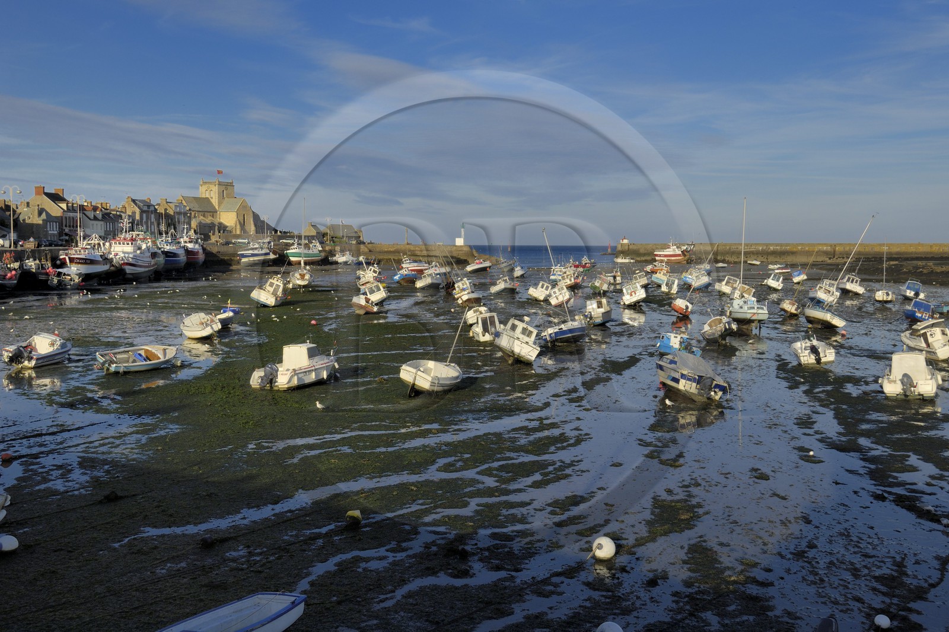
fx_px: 949
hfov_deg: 53.1
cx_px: 474
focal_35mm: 36
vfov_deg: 36.9
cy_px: 316
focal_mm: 24
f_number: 11
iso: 100
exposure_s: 1/160
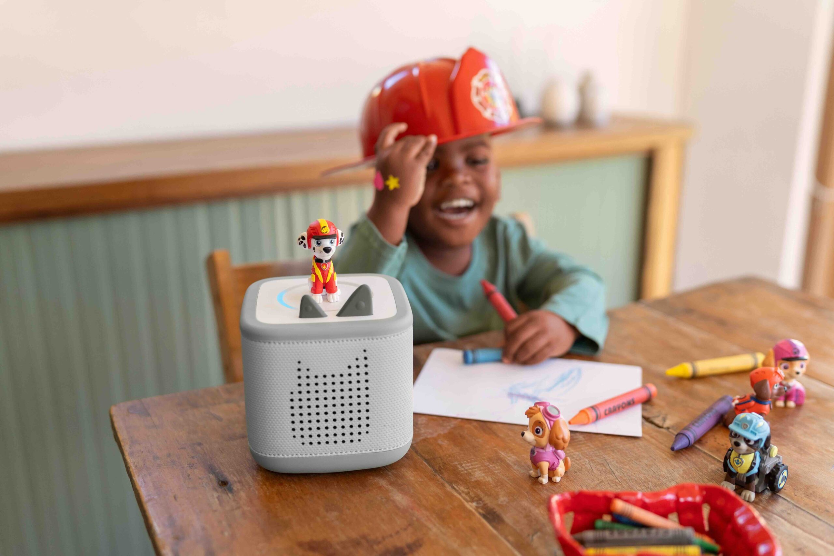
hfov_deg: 54.4
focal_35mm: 35
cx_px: 417
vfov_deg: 37.9
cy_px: 278
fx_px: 811
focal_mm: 35
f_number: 2.2
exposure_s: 1/500
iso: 400
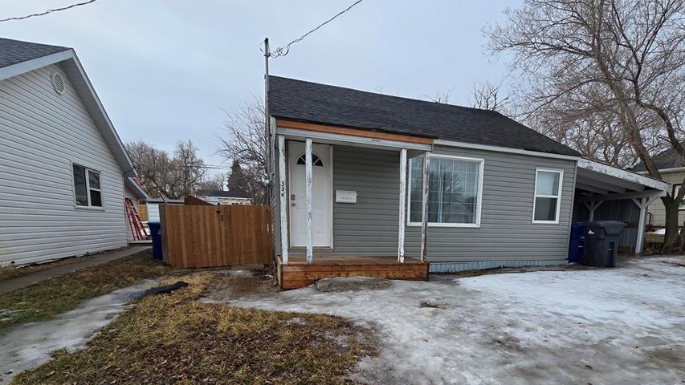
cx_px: 382
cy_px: 268
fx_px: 309
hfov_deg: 95.5
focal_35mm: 17
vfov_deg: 61.8
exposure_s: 1/750
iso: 50
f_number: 2.2
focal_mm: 2.2
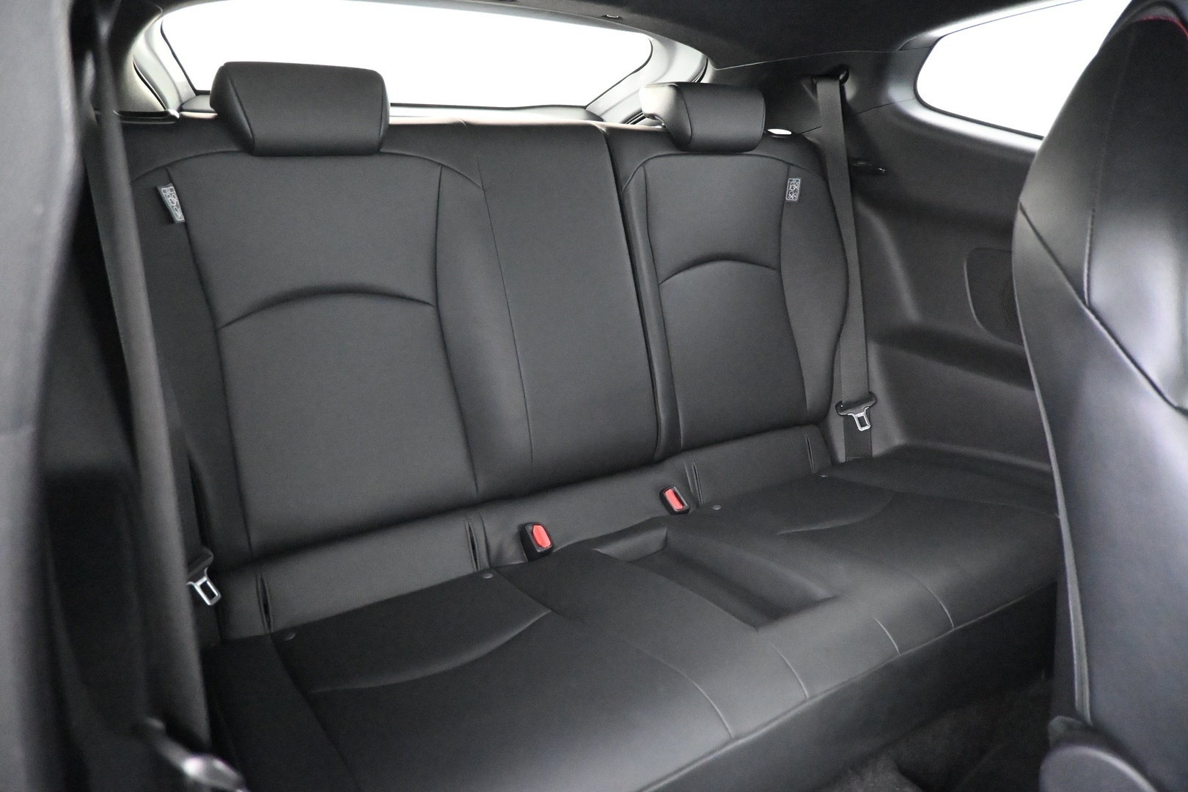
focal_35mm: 24
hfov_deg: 73.7
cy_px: 396
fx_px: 792
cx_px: 594
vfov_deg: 53.1
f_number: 3.5
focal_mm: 16
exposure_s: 1/13
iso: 12800
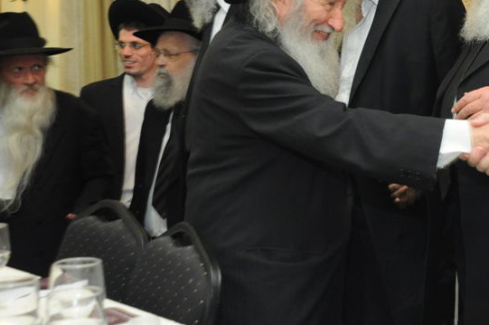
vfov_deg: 19.0
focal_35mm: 71
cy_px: 80
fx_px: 962
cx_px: 429
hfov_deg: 27.6
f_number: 5
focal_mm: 25
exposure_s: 1/60
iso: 800
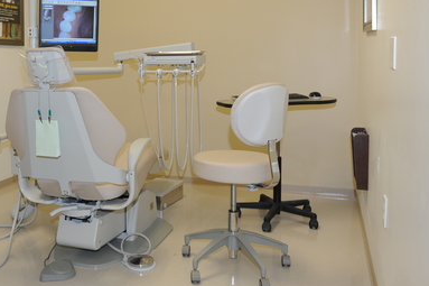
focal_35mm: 42
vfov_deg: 31.5
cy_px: 82
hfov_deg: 45.3
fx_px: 500
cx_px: 126
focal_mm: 26
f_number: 7.1
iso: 1000
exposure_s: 1/60
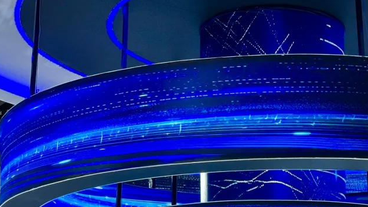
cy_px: 297
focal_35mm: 120
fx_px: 1171
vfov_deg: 9.8
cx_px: 243
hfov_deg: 17.8
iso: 64
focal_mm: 6.86
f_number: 1.78
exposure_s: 1/207
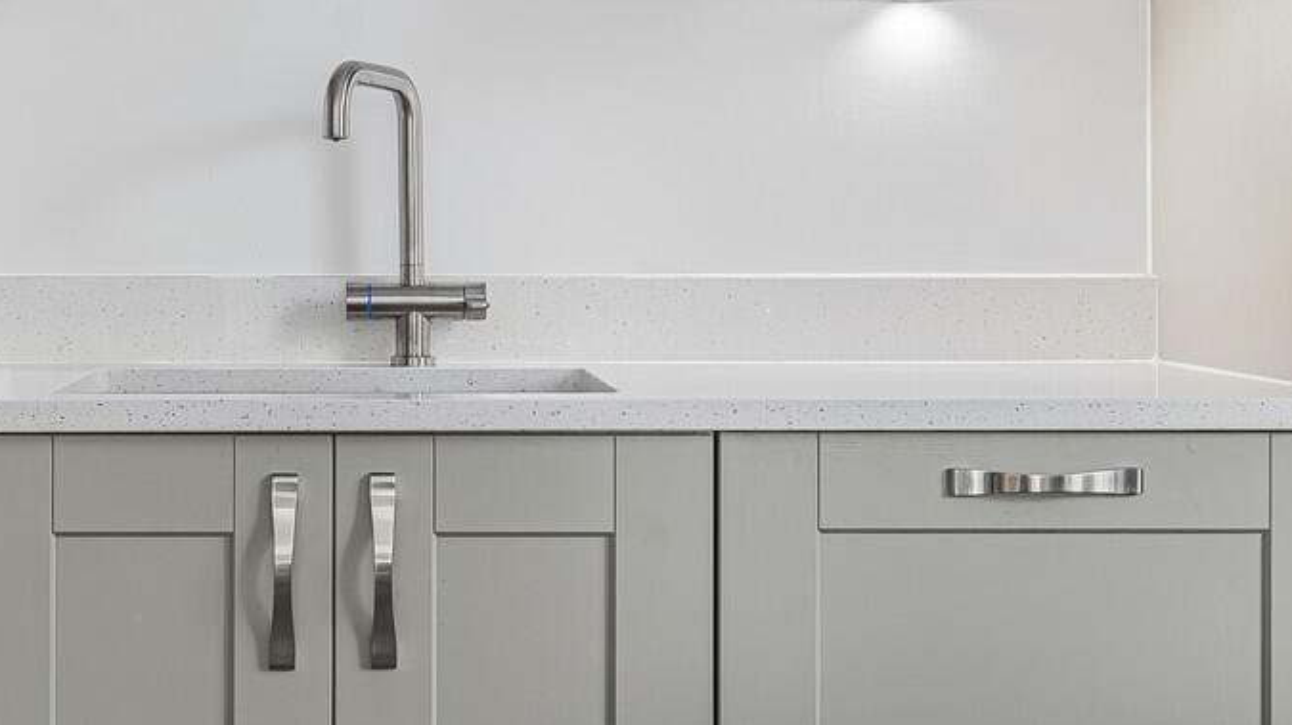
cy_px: 191
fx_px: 2123
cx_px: 402
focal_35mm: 62
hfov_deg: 33.5
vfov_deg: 19.3
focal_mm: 26.5
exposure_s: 1/8
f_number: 8
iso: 200
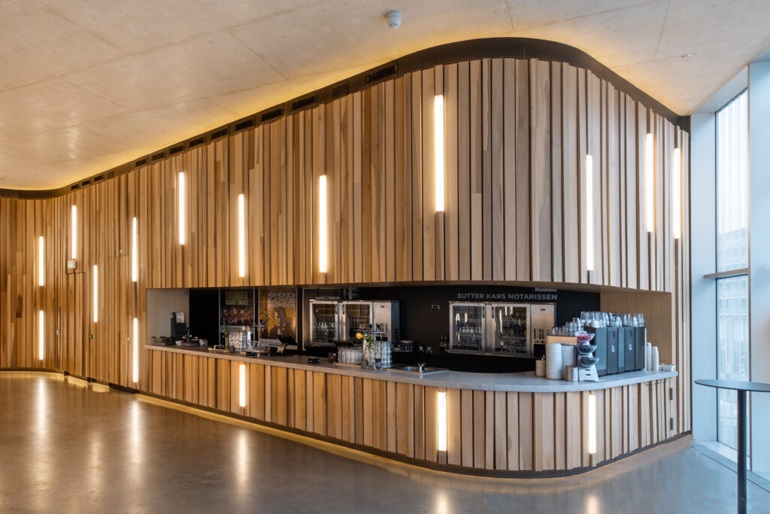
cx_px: 385
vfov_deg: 64.6
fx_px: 406
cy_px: 257
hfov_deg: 86.9
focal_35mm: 19
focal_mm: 12.6
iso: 200
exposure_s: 1/25
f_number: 5.6
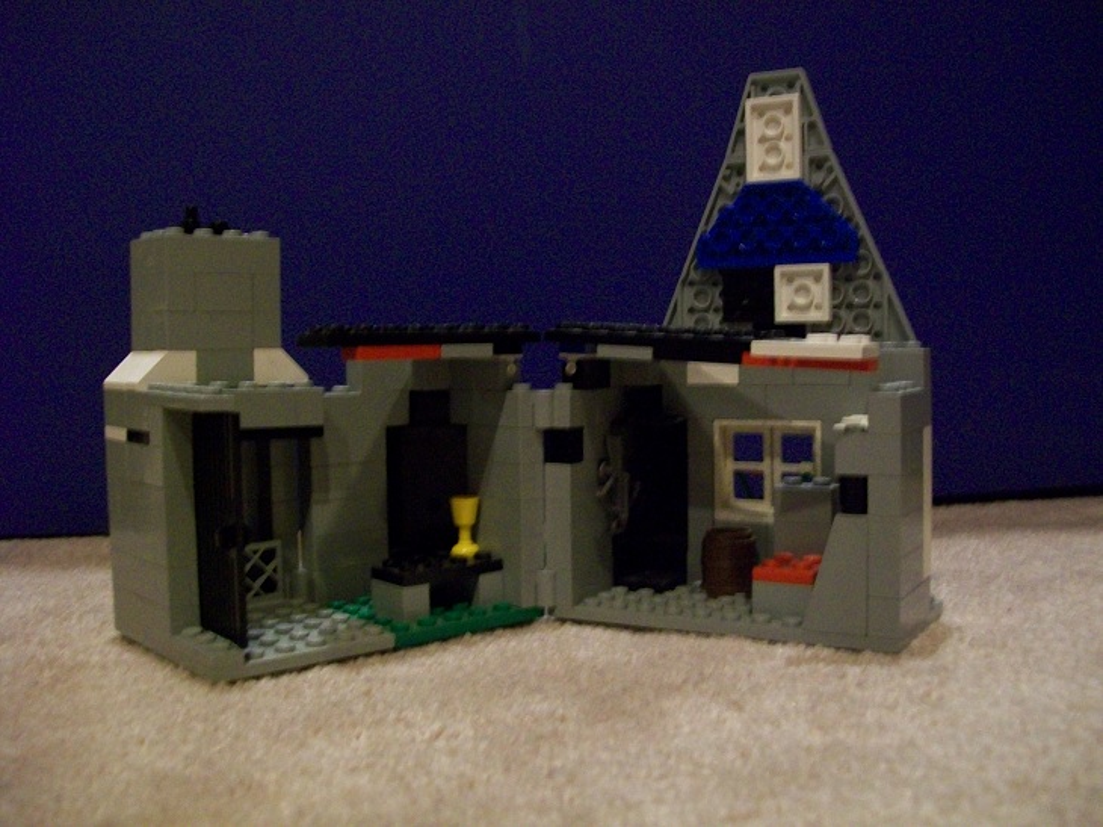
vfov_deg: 39.6
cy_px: 414
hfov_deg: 51.4
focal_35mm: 36
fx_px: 1147
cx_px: 552
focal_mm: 6
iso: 200
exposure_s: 1/8
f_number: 2.7
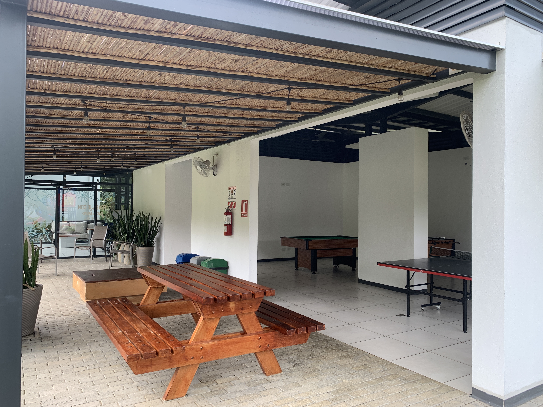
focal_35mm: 26
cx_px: 272
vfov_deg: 53.1
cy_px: 204
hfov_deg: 67.3
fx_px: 408
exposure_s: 1/147
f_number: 1.8
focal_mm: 4.25
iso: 25
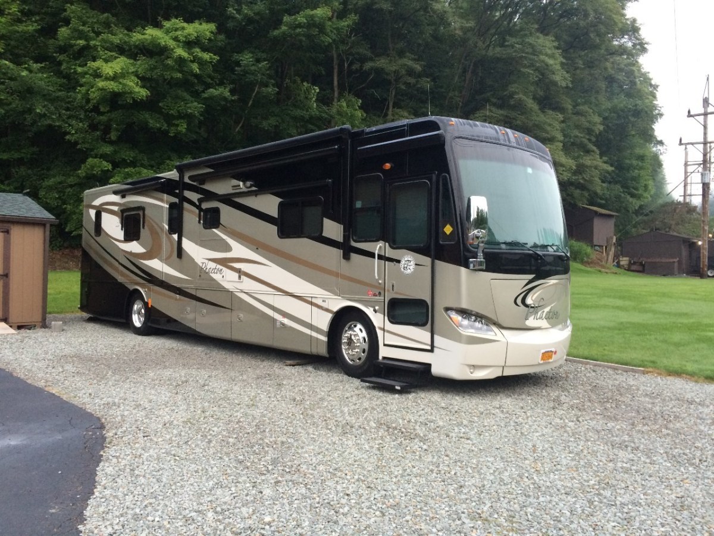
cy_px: 268
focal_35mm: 29
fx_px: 598
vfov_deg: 48.2
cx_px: 357
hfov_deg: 61.7
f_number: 2.2
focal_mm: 4.15
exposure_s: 1/30
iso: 64
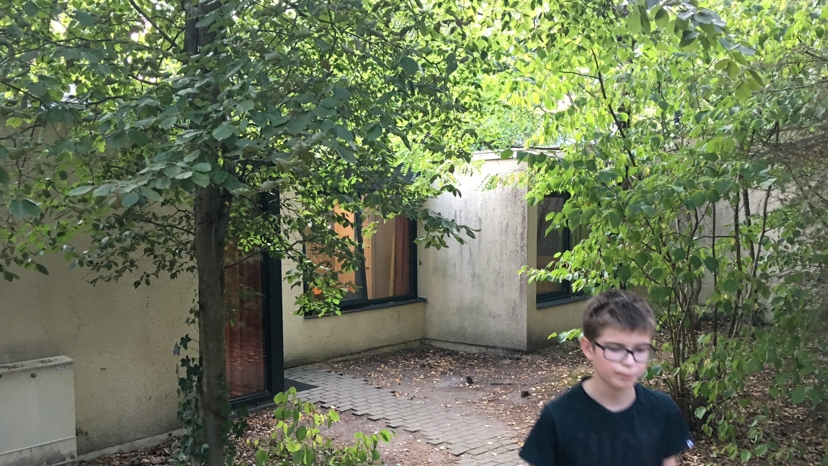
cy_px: 287
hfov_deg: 61.0
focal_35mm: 32
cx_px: 415
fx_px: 703
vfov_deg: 36.5
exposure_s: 1/17
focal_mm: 4.15
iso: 100
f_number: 2.2
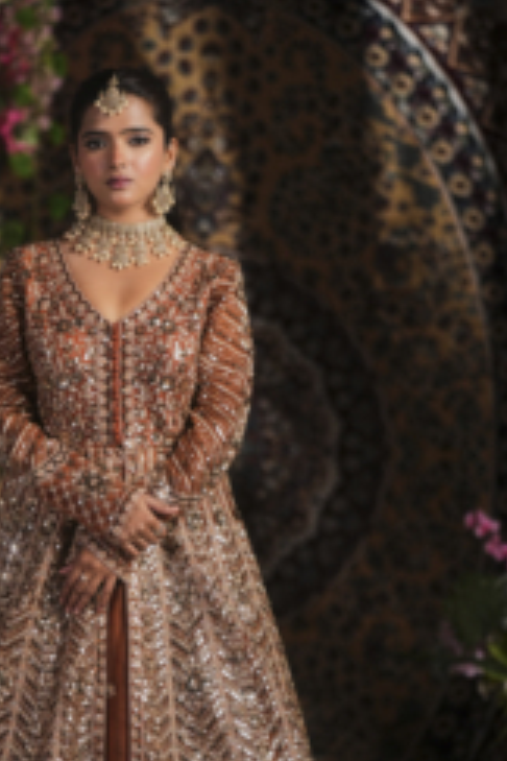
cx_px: 122
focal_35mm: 250
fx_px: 5281
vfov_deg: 8.2
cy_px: 485
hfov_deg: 5.5
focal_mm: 135
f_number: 1.8
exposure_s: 1/200
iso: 640
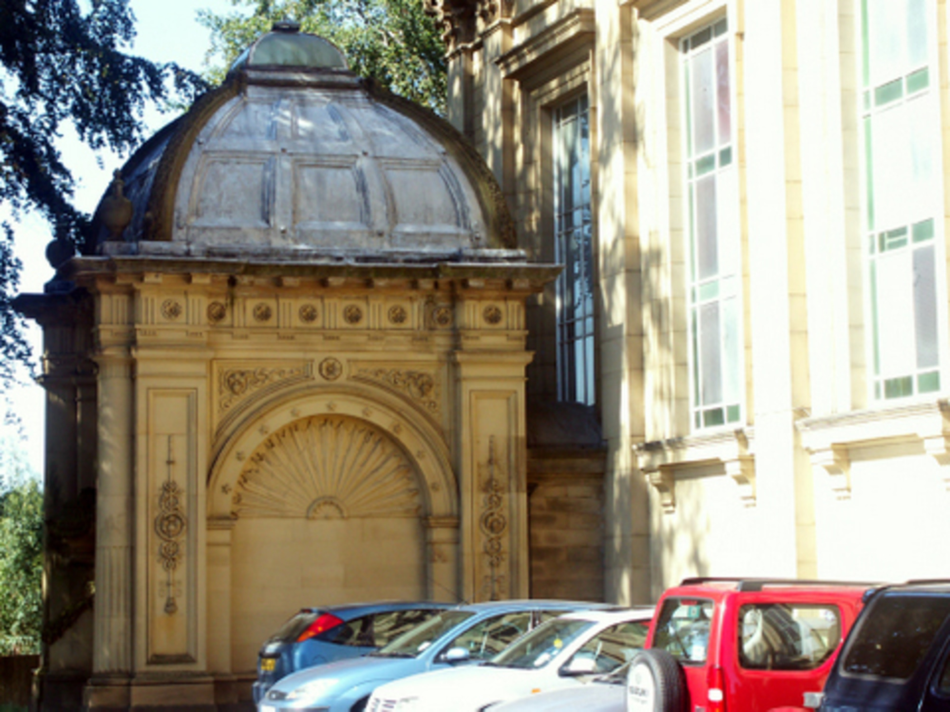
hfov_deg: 21.8
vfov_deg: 16.4
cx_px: 475
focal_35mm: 90
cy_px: 356
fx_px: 2470
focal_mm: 22.24
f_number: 5.6
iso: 100
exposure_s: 1/125
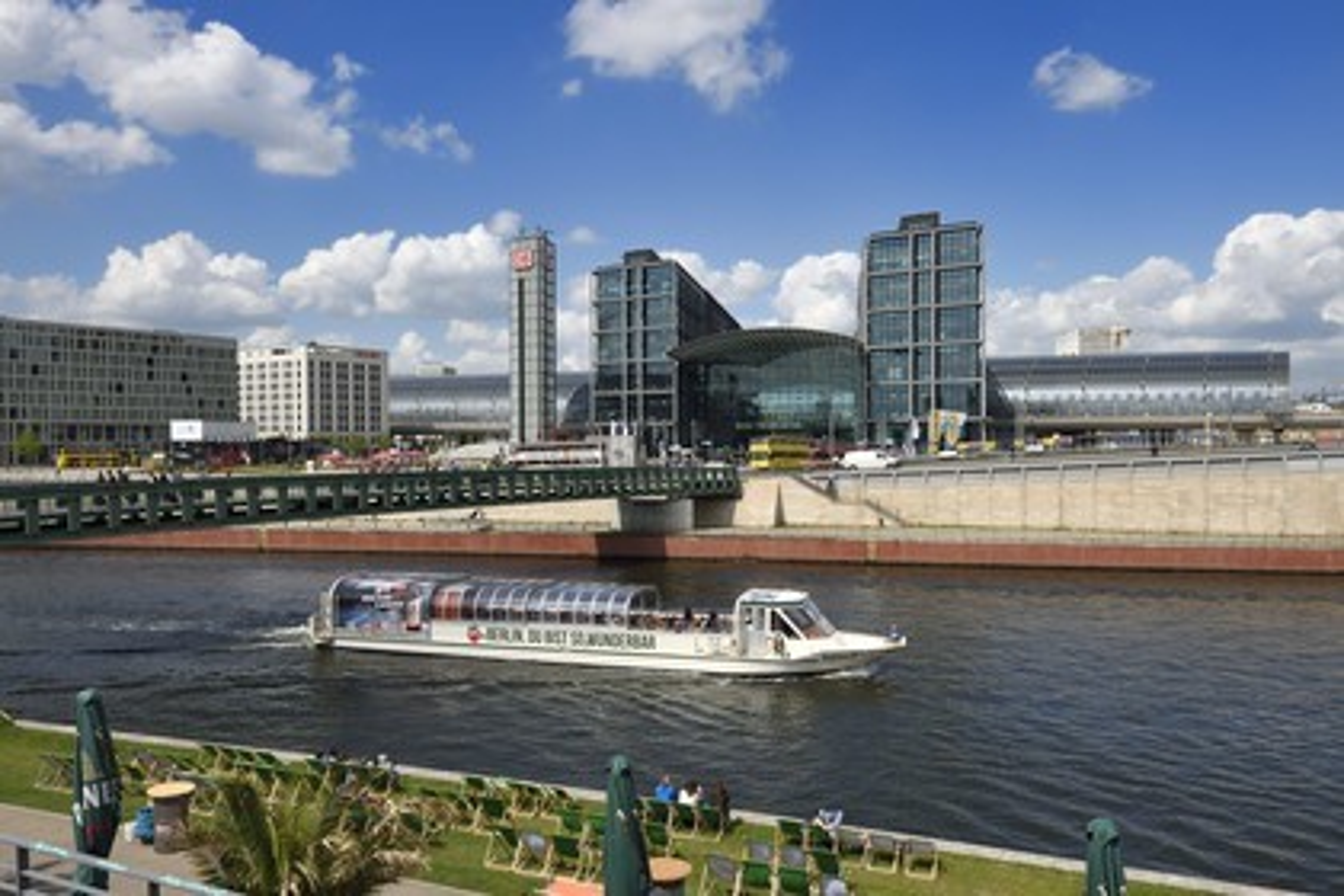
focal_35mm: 24
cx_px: 672
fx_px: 896
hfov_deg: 73.7
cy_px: 448
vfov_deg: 53.1
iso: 200
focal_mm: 24
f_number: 16
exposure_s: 1/200
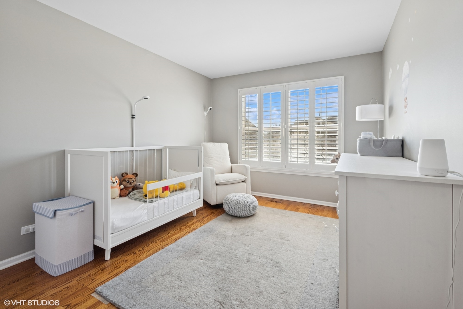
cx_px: 232
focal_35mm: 16
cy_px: 154
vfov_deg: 73.8
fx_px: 206
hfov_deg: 96.7
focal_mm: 16
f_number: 8
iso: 400
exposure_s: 1/60
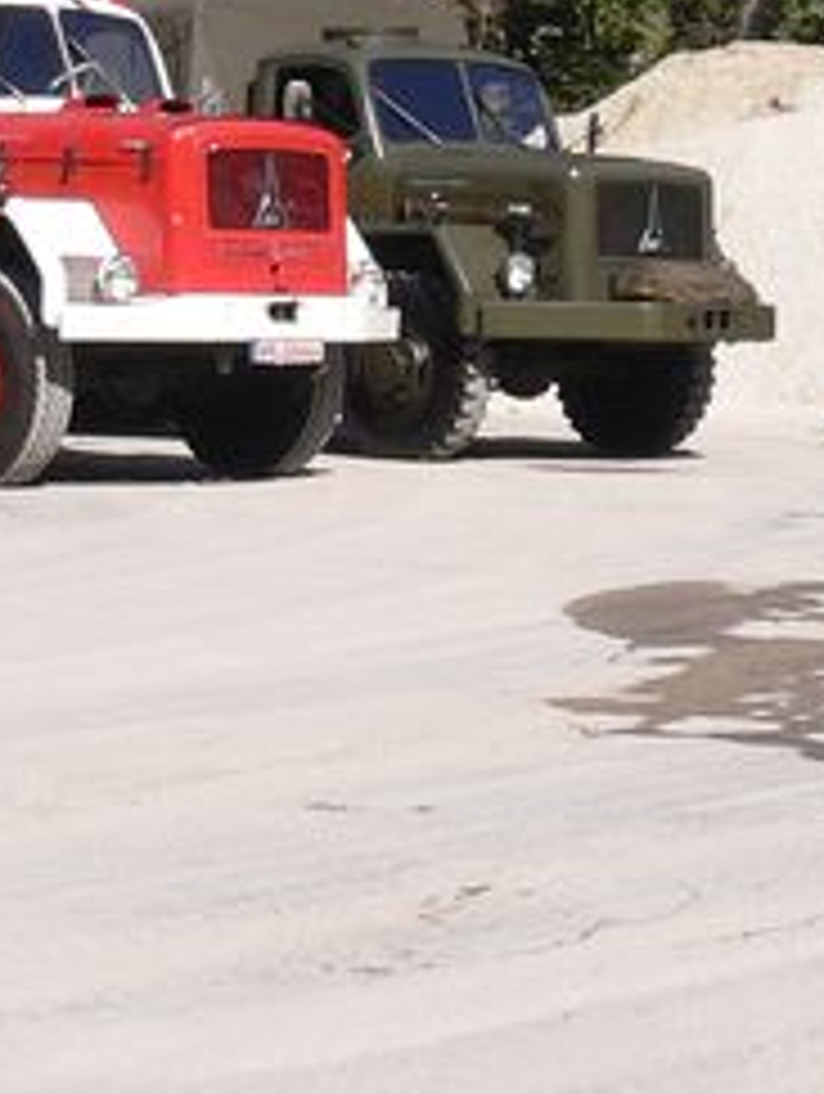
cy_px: 212
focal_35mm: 115
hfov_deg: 12.9
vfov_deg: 17.0
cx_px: 455
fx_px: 3640
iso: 100
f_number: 5.6
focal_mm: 5.8
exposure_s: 1/500
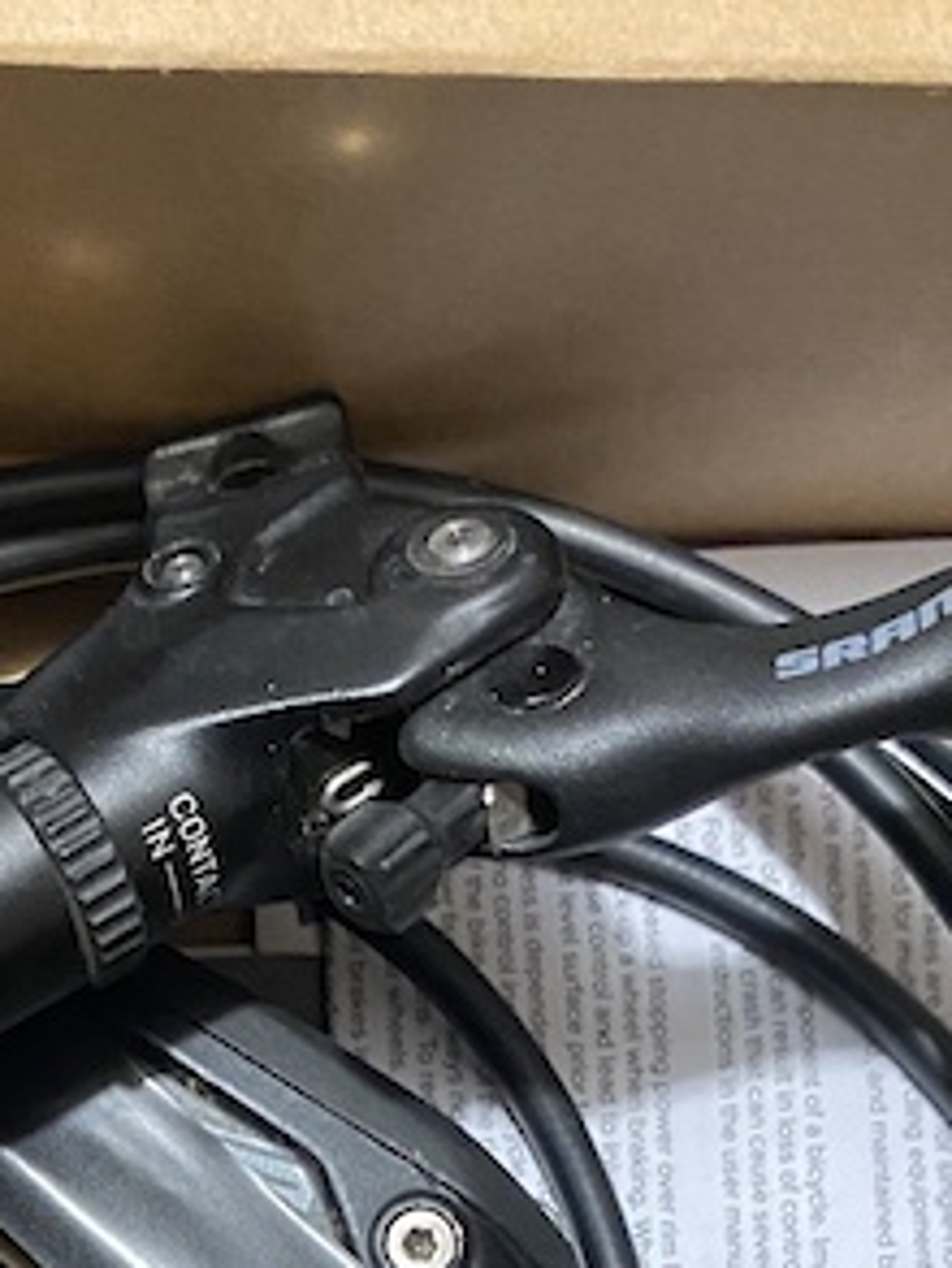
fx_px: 2602
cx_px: 35
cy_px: 1614
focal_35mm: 71
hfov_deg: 20.2
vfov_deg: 24.2
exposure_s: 1/30
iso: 500
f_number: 1.8
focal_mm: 4.25
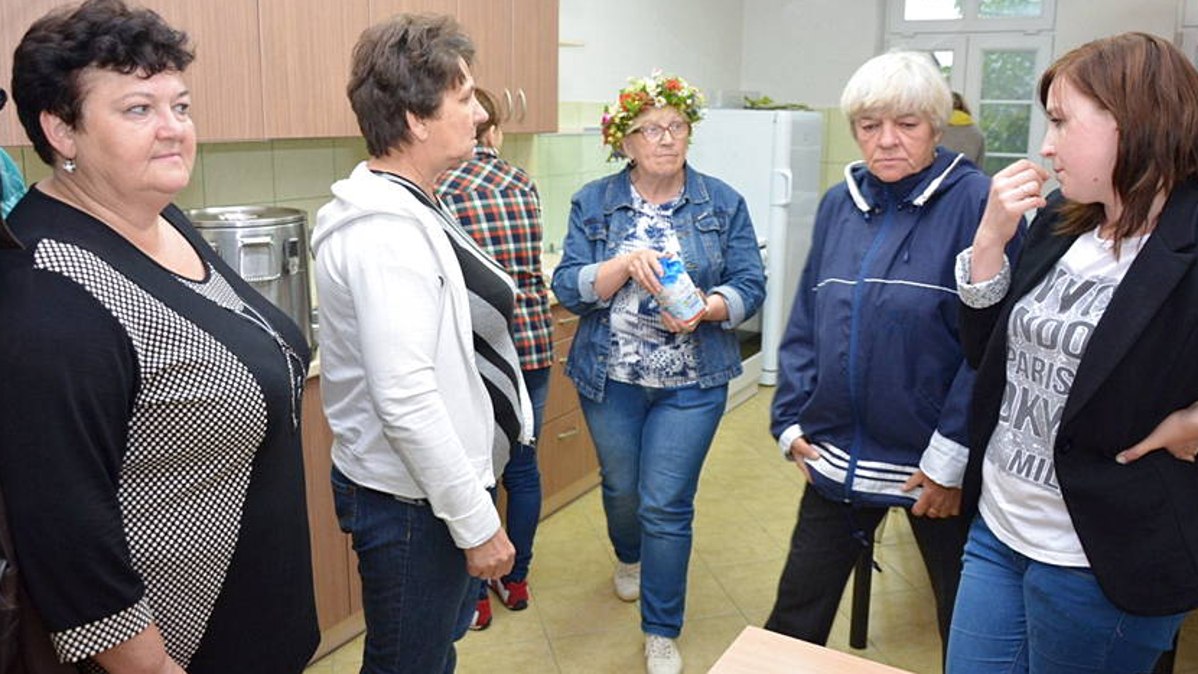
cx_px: 598
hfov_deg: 66.1
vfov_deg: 40.1
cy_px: 279
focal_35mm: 29
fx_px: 921
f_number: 4
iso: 800
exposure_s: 1/60
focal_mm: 18
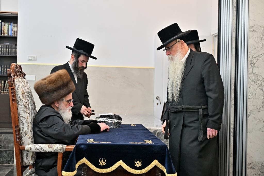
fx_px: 396
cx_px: 132
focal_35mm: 54
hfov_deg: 36.9
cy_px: 88
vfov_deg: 25.1
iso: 1250
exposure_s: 1/320
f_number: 4
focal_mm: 54
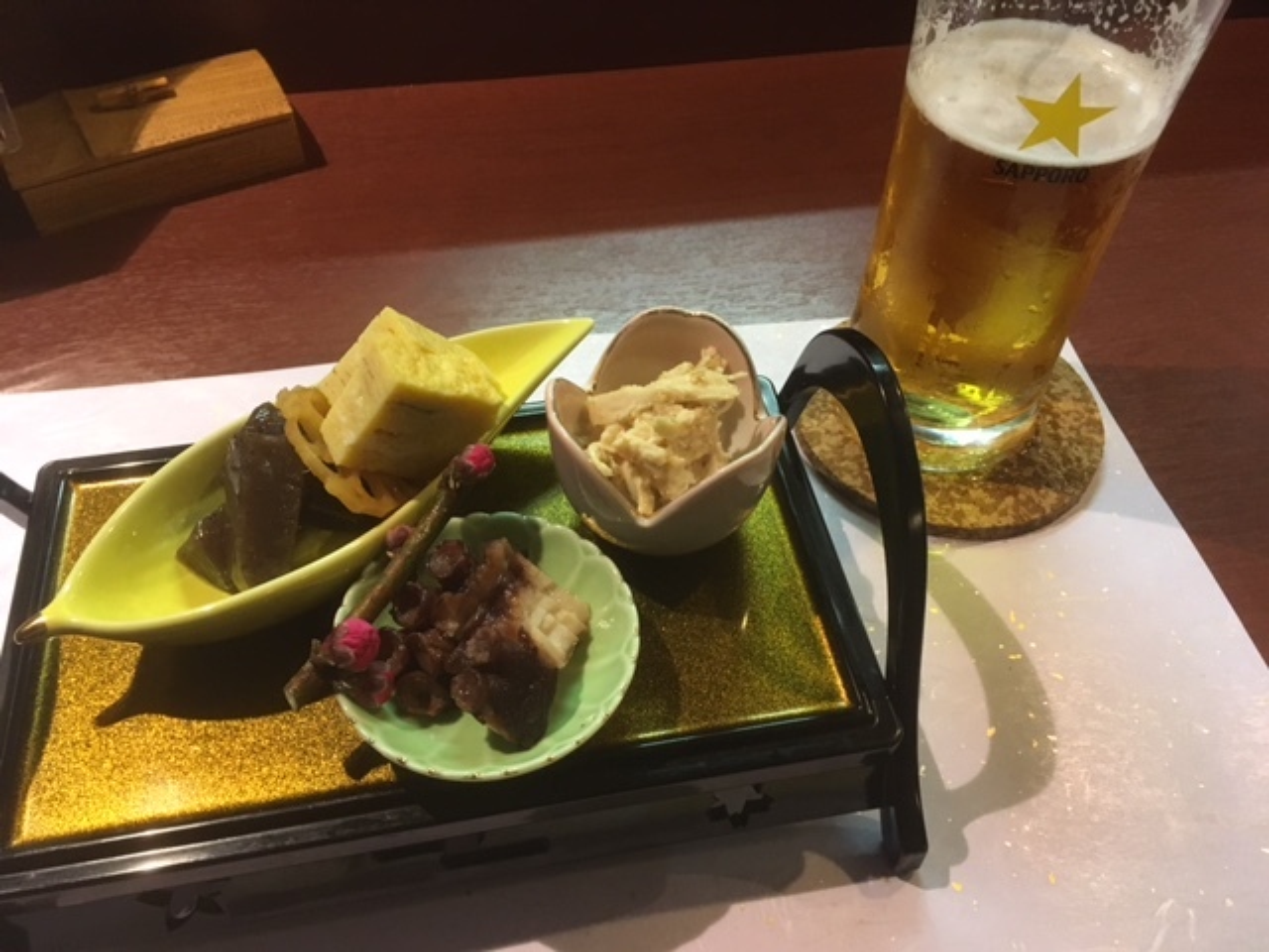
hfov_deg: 61.7
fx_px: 1063
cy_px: 476
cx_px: 634
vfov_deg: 48.2
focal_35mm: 29
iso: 200
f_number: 2.2
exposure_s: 1/30
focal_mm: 4.15
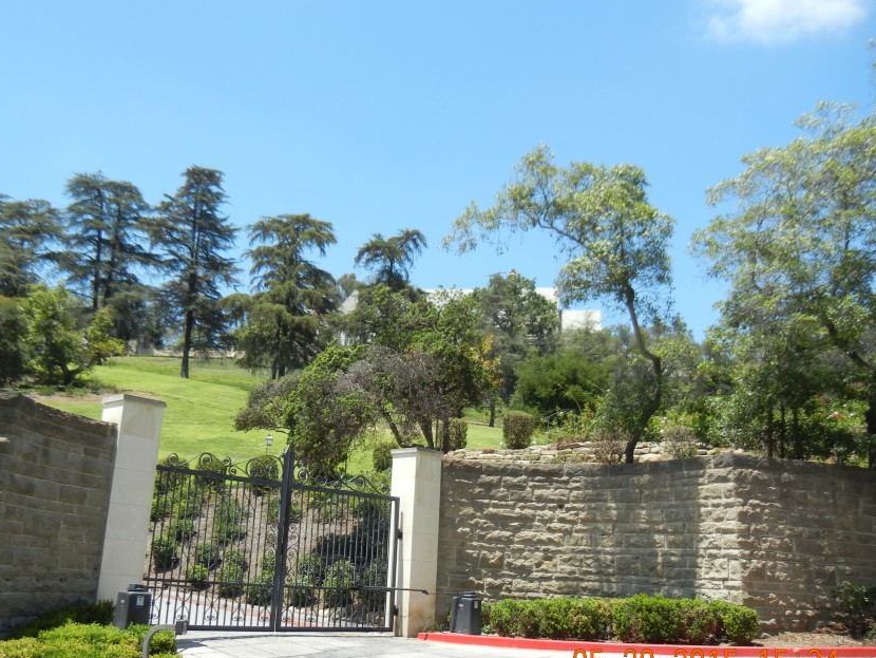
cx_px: 364
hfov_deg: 49.9
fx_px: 937
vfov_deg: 38.7
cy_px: 341
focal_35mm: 37
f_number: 3.5
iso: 160
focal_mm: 5.4
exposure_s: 1/797
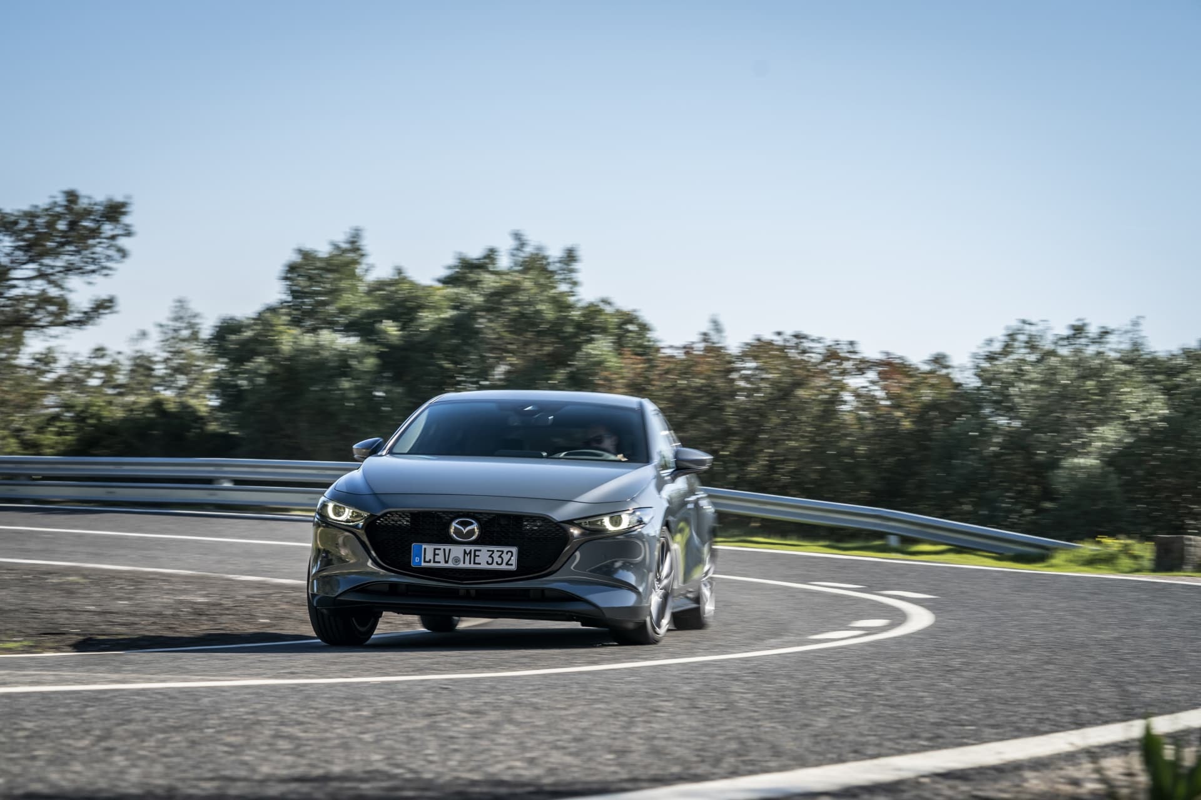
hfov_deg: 27.0
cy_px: 400
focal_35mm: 75
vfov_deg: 18.2
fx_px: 2502
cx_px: 600
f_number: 5.6
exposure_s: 1/80
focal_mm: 75
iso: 50
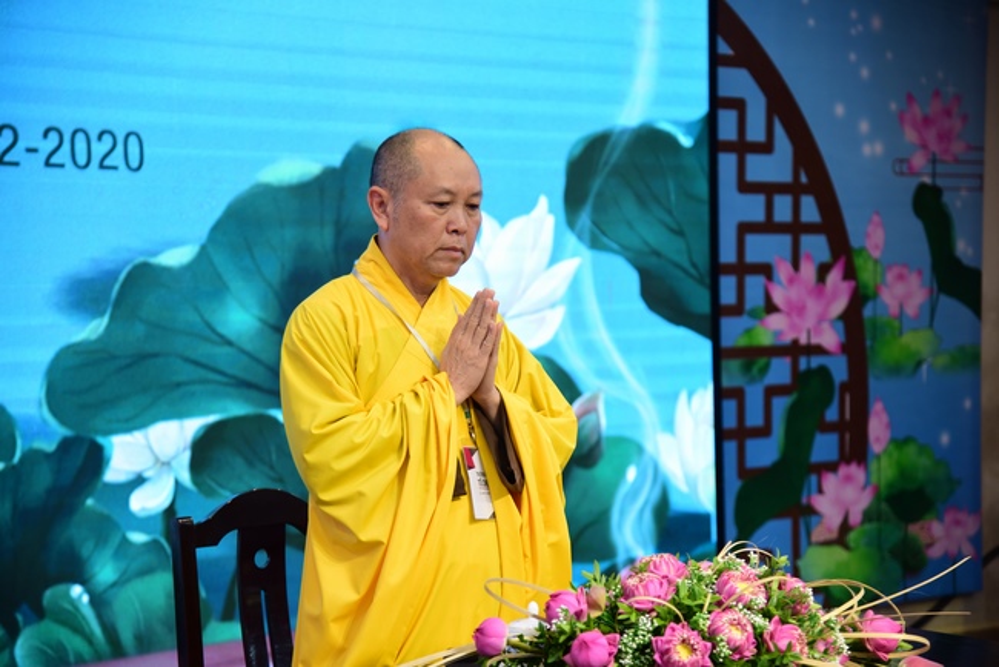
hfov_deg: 26.0
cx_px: 500
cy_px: 334
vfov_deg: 17.5
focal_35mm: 78
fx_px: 2165
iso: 800
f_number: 4
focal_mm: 78
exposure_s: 1/50
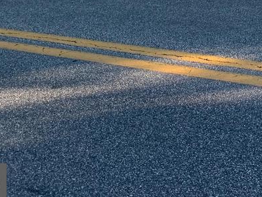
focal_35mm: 95
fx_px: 719
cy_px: -158
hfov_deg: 18.7
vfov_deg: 13.9
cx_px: 368
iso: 25
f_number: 1.8
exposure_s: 1/894
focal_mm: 4.25
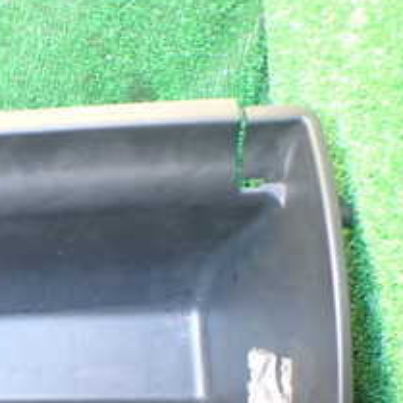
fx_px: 1001
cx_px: -27
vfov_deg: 22.4
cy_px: 334
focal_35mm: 76
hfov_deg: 21.7
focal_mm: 5.4
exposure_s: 1/50
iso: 800
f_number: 2.3
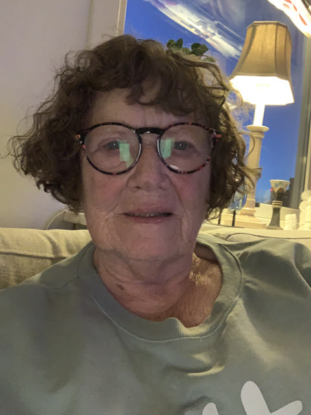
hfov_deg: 44.2
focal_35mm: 32
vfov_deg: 56.8
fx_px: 383
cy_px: 208
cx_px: 156
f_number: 2.2
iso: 640
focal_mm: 2.87
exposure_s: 1/16
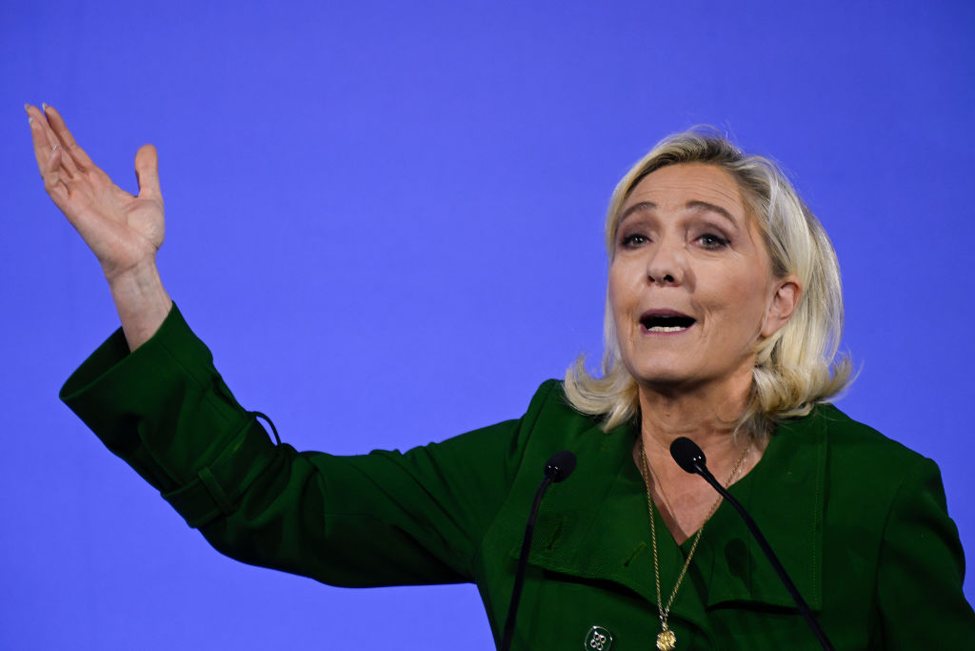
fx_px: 10834
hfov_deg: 5.2
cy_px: 326
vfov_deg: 3.4
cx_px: 488
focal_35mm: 400
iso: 1400
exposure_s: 1/320
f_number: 5.6
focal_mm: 400
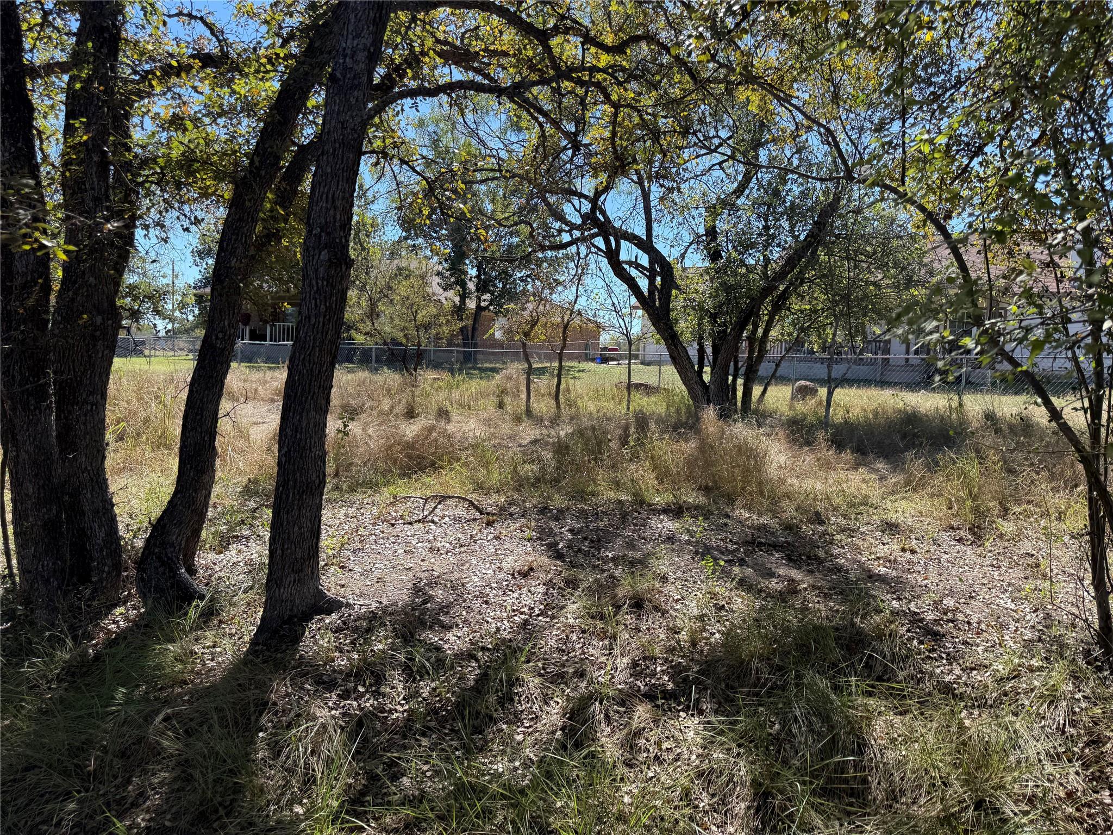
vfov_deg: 56.8
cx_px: 556
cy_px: 418
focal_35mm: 24
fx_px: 772
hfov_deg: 71.6
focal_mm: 6.76
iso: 80
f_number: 1.78
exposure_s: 1/1493
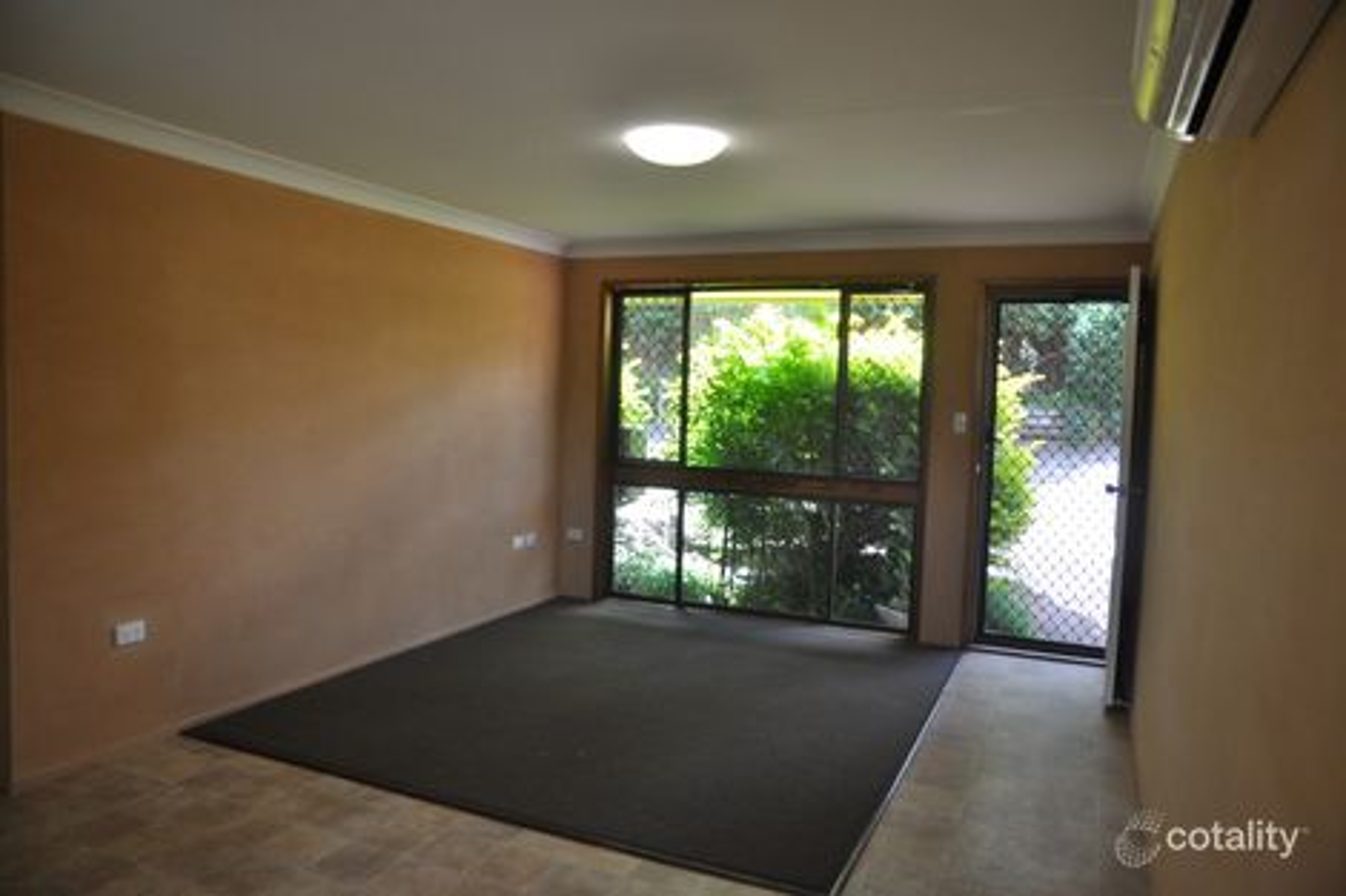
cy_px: 448
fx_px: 897
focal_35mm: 24
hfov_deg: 73.8
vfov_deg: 53.1
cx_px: 673
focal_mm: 16
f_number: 4.5
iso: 400
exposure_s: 1/80
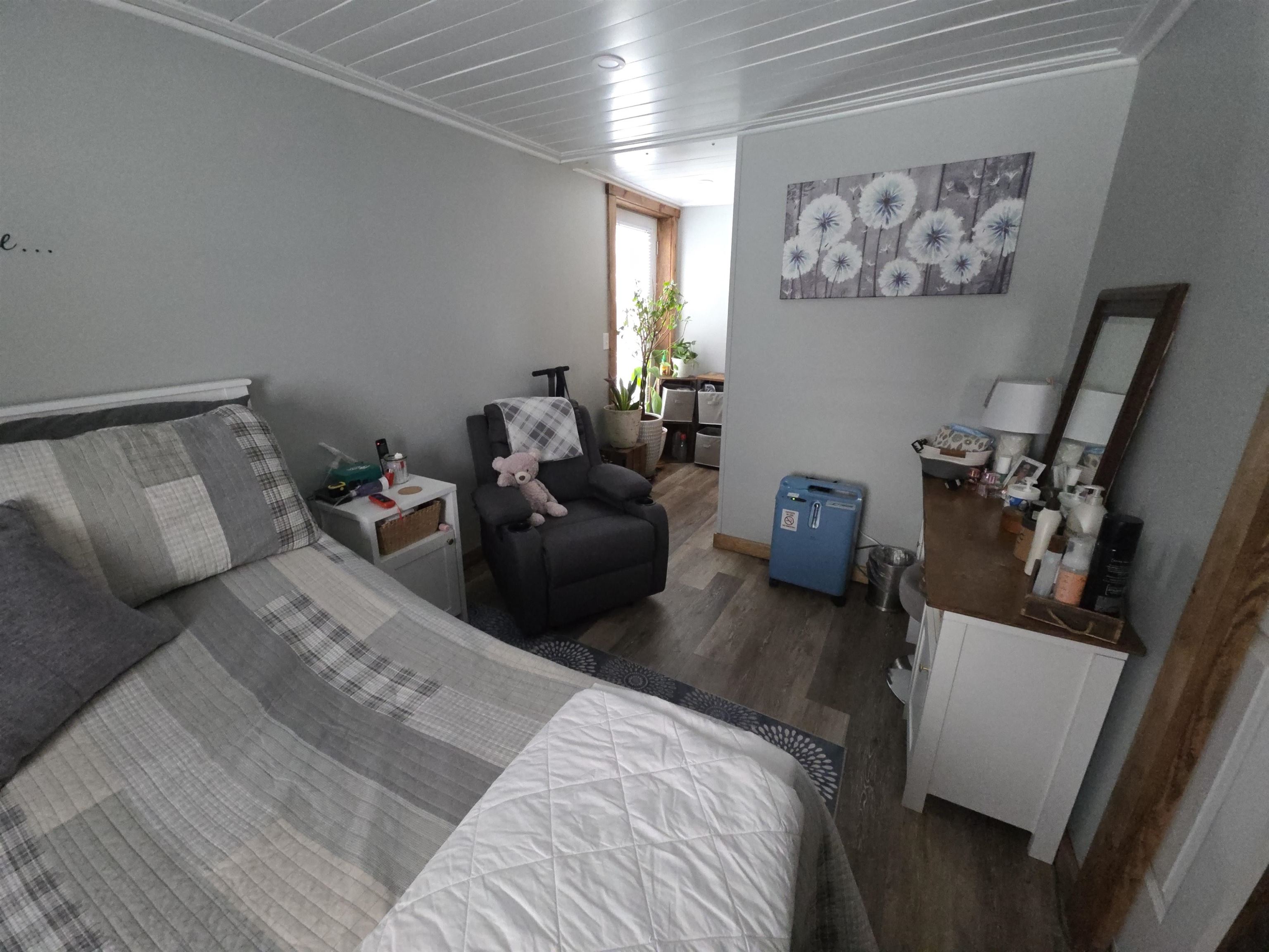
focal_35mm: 13
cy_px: 476
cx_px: 634
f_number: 1.9
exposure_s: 1/60
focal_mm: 2.2
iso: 800
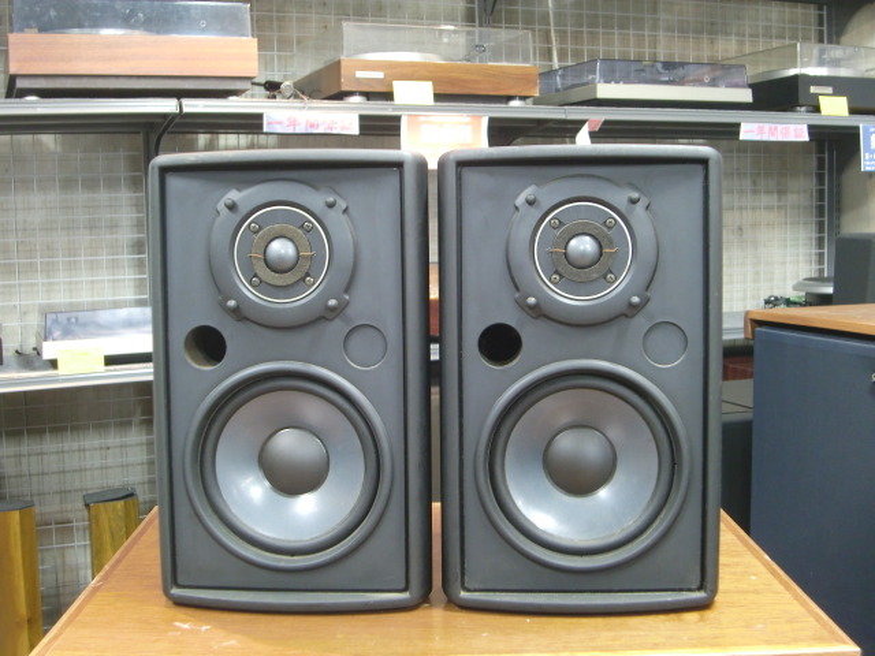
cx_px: 438
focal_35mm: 46
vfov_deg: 31.5
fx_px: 1163
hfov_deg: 41.2
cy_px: 328
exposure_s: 1/3.33
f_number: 3.3
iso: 200
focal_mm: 8.2
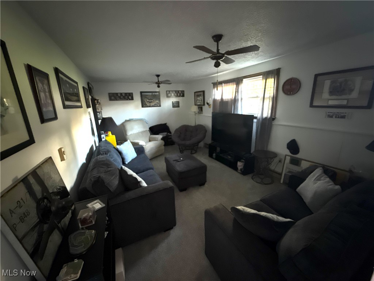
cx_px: 187
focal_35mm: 14
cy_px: 140
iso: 2500
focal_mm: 2.22
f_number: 2.2
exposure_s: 1/60
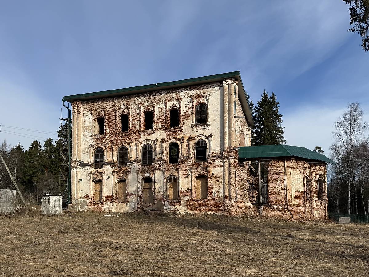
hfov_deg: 71.6
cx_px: 184
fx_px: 256
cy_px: 138
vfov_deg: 56.8
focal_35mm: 24
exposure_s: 1/4950
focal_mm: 6.76
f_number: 1.78
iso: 80
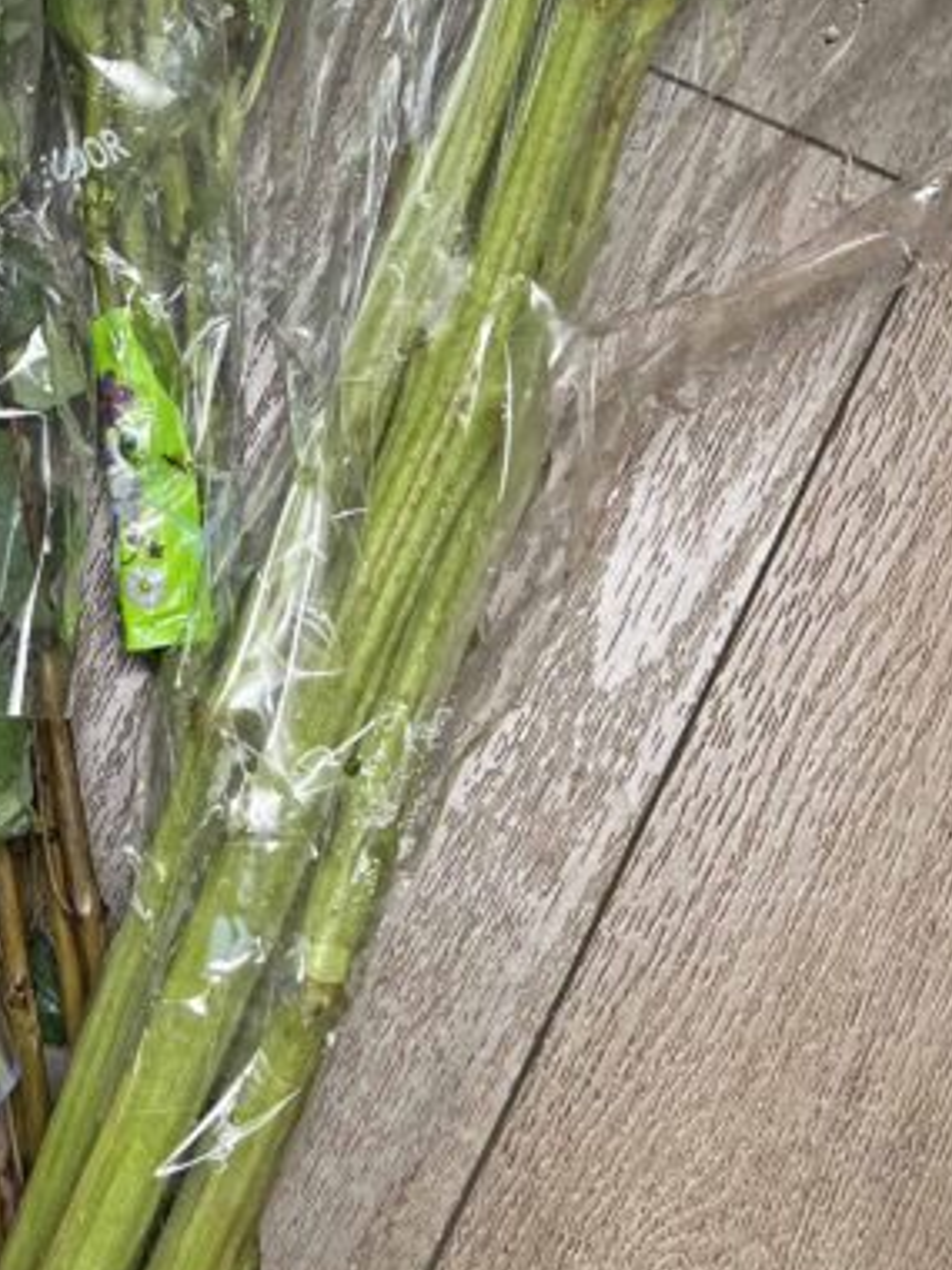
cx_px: -73
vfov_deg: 27.2
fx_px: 2567
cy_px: 241
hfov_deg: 20.1
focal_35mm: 70
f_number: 1.5
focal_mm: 5.7
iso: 64
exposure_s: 1/139
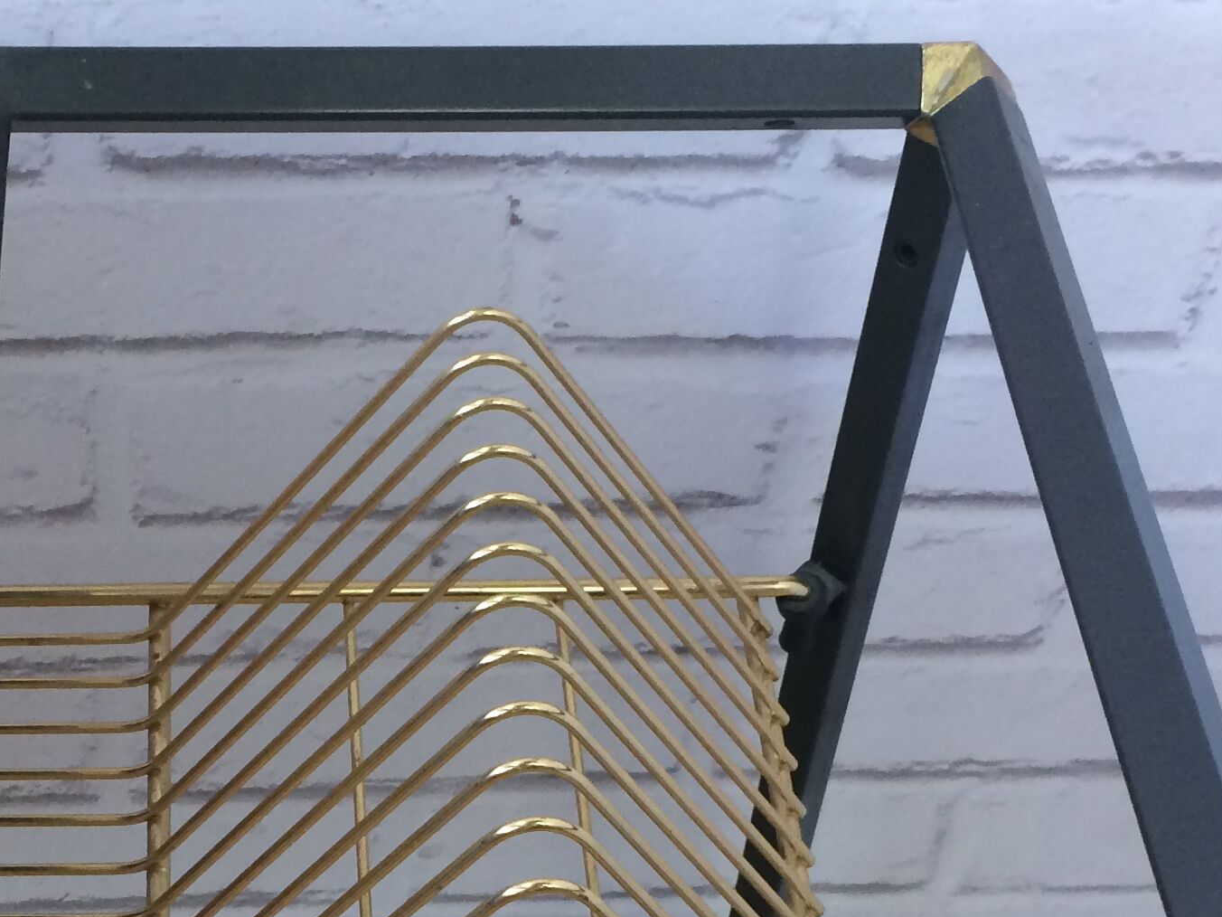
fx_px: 2471
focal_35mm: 70
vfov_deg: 20.3
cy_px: 948
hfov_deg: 27.4
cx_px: 317
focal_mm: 4.15
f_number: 2.2
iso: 64
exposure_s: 1/33
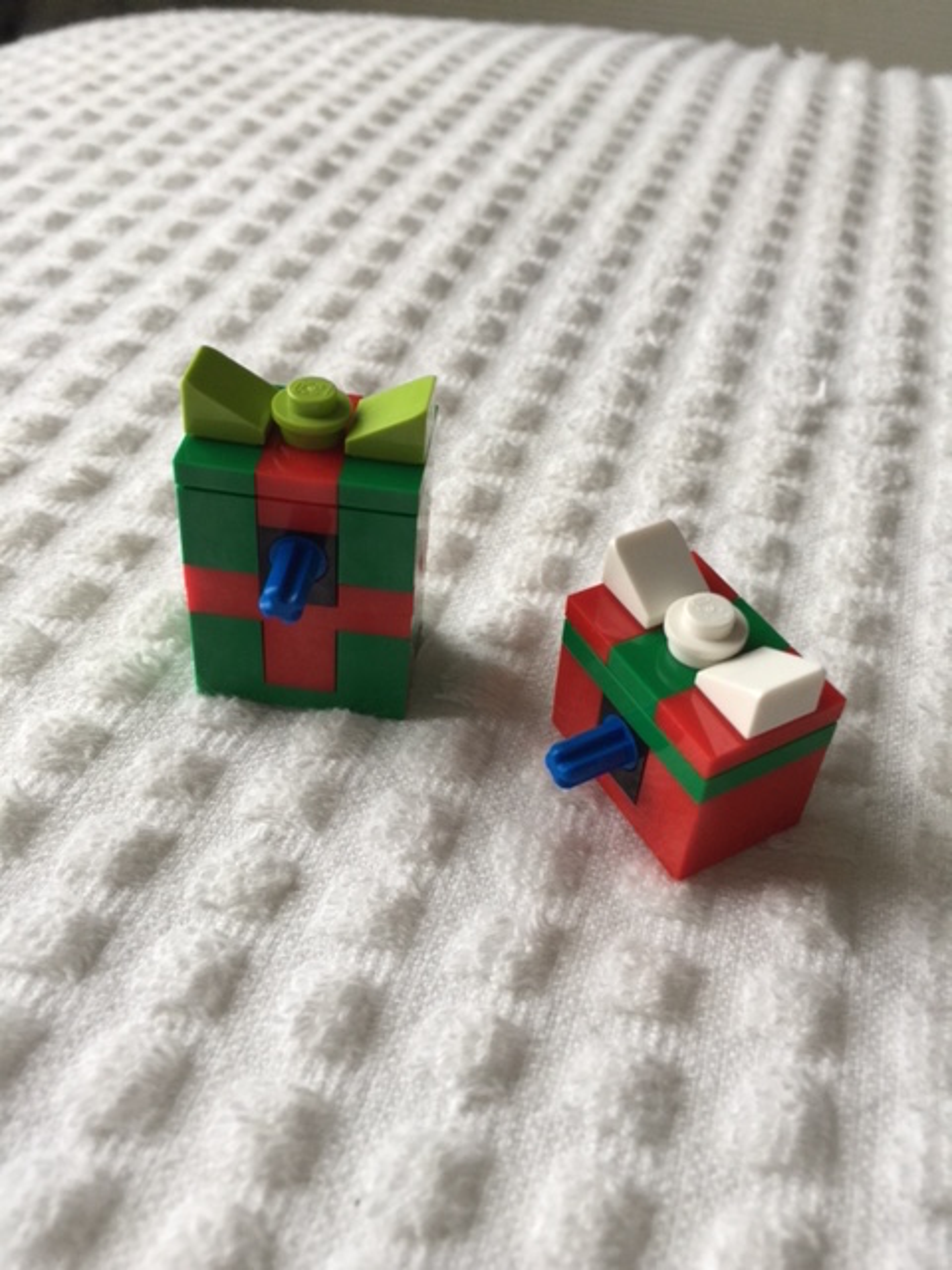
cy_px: 635
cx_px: 476
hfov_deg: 48.2
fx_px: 1063
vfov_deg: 61.7
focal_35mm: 29
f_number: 2.2
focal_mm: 4.15
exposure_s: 1/30
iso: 50
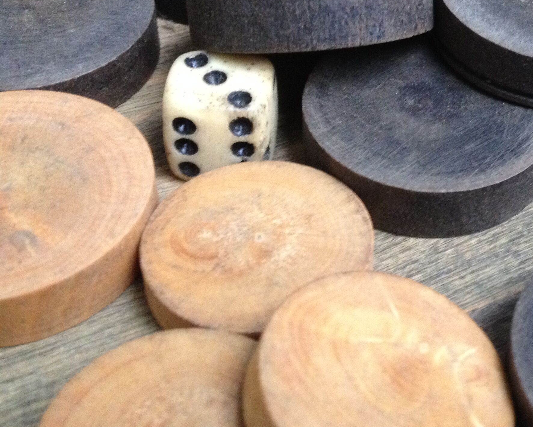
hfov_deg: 28.9
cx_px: 472
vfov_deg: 24.0
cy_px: 119
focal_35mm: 63
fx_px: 994
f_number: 2.4
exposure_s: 1/20
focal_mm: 4.28
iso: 250
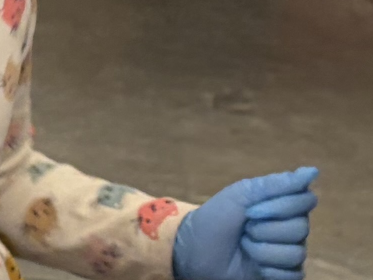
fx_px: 2145
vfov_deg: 7.5
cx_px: -570
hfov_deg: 8.9
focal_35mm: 199
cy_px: 210
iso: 100
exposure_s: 1/60
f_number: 1.6
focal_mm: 5.96
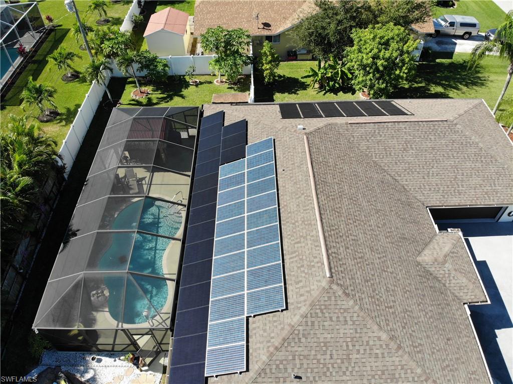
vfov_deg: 56.8
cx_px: 256
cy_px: 192
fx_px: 356
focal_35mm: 24
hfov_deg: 71.6
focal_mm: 4.5
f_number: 2.8
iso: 107
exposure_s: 1/589
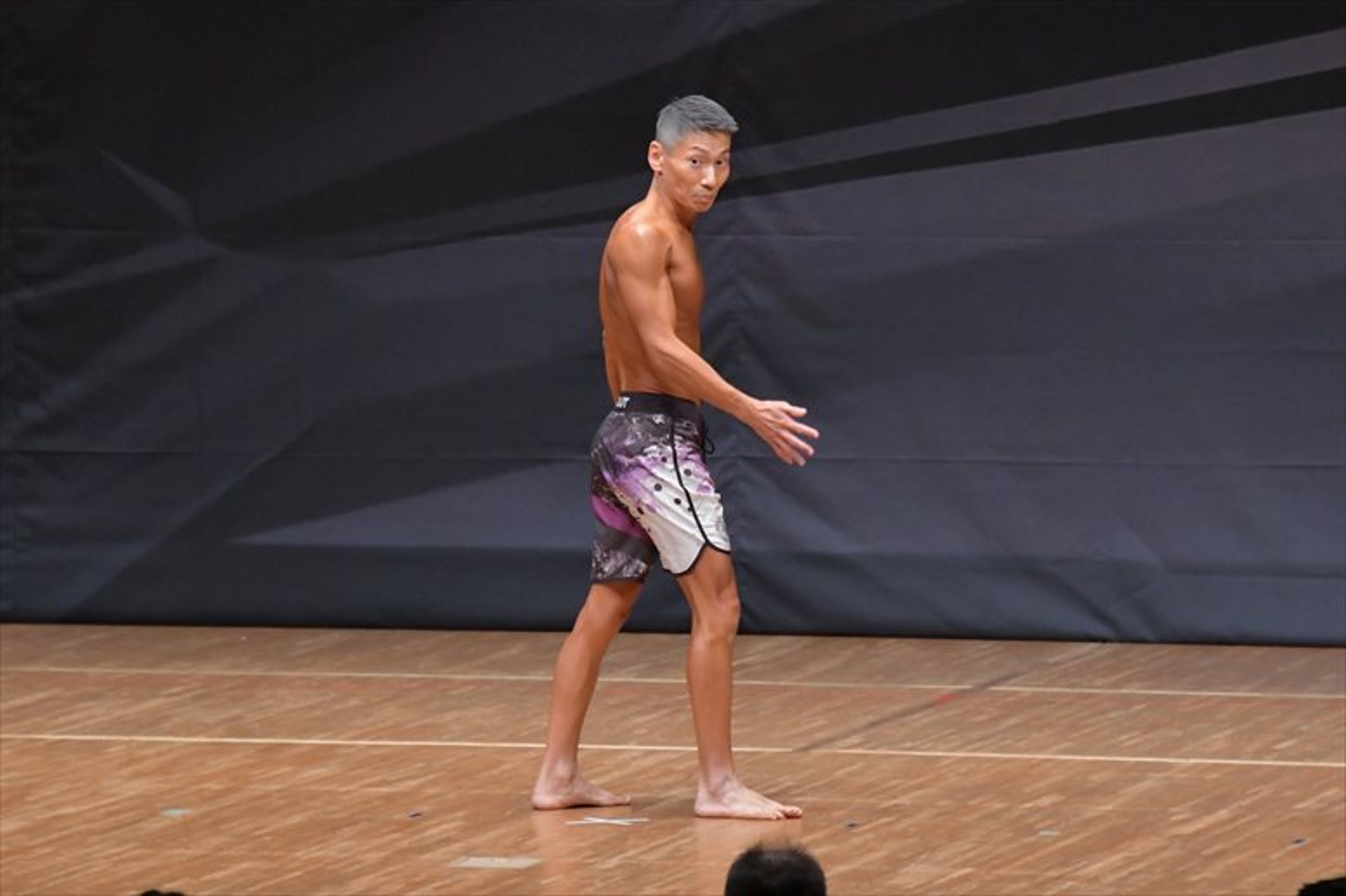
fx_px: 10651
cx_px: 673
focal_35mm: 285
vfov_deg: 4.8
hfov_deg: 7.2
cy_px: 448
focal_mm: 190
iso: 6400
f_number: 5.6
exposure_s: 1/400
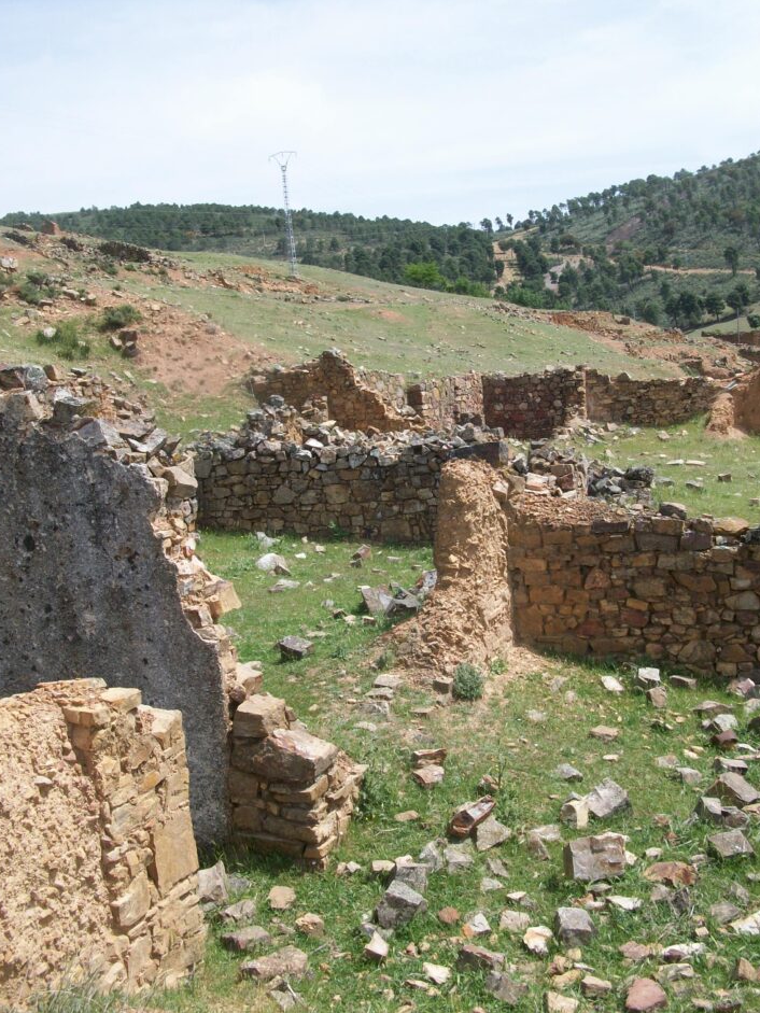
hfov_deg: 38.7
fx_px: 1083
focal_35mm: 37
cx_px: 405
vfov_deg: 50.1
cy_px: 515
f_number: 5.5
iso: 64
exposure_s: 1/244
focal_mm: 5.7
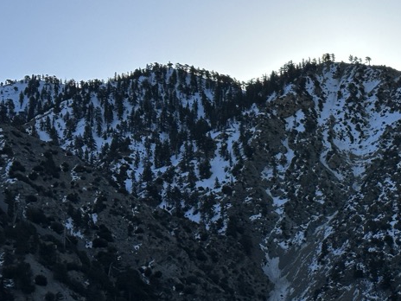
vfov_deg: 13.9
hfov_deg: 18.2
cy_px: 90
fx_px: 1228
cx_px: 363
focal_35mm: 106
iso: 64
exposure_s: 1/5882
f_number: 1.78
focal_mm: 6.86
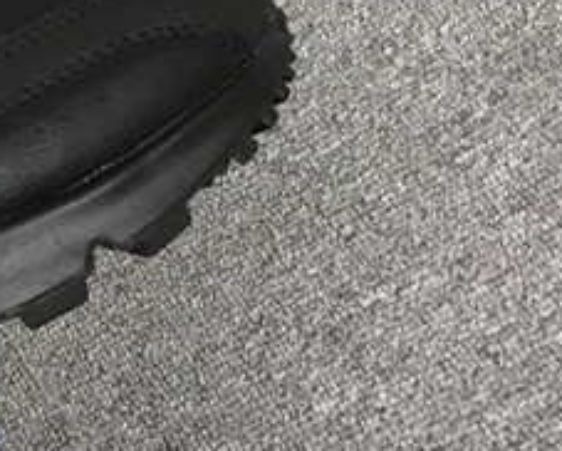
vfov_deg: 12.9
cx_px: -426
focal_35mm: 120
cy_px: 170
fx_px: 1998
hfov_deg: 14.3
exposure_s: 1/33
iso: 32
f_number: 2.4
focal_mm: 3.3
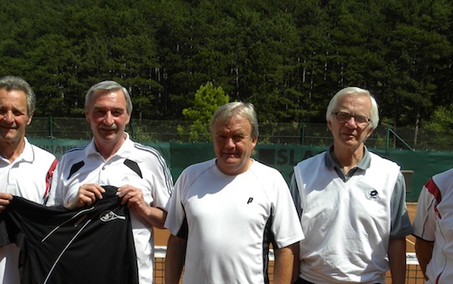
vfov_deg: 25.6
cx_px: 190
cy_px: 250
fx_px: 605
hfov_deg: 40.9
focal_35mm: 49
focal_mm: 5.2
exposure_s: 1/390
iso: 64
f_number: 5.6
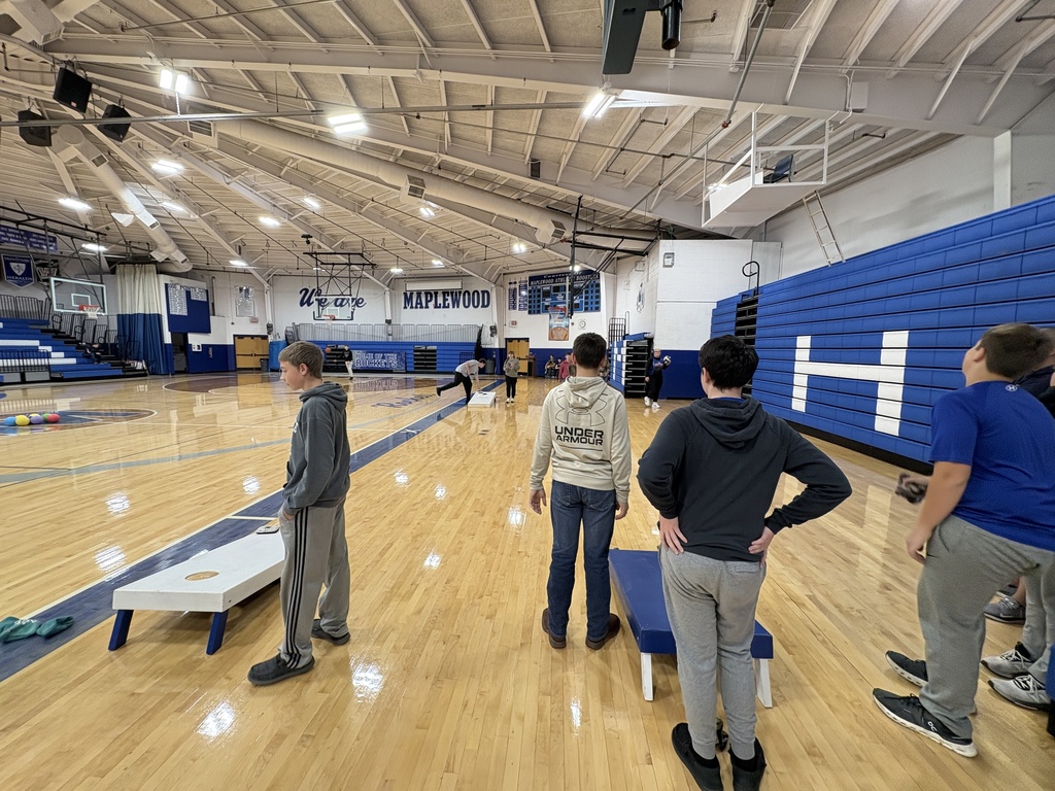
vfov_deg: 85.7
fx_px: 427
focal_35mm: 14
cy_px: 396
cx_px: 528
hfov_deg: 102.1
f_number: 2.2
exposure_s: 1/120
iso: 160
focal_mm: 2.22
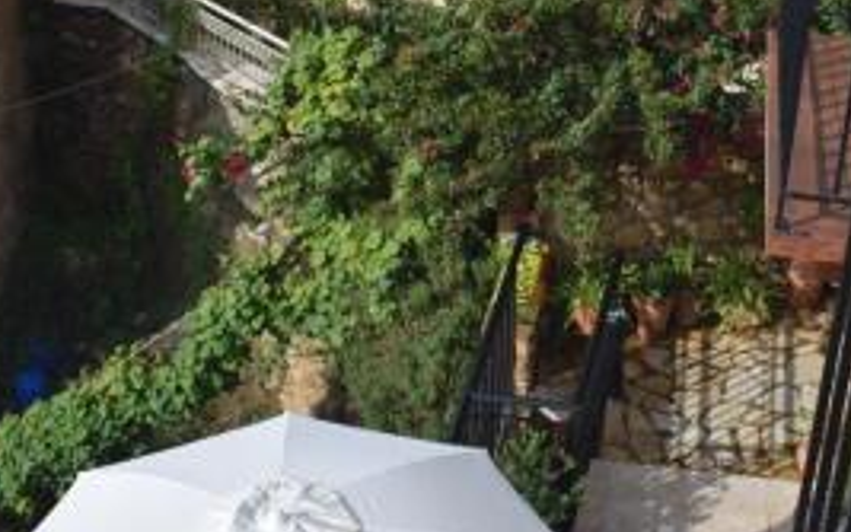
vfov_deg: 26.3
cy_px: 231
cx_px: 558
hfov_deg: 40.6
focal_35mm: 49
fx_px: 1137
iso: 200
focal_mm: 18
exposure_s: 1/400
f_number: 10
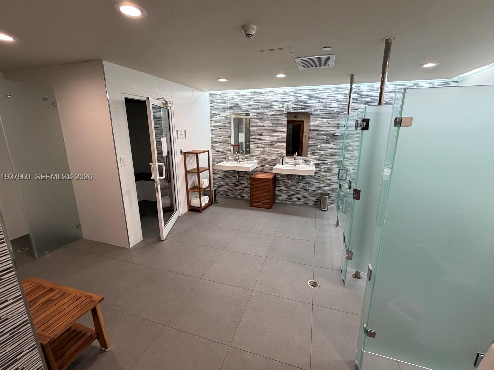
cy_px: 177
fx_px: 214
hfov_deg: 98.1
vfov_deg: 81.7
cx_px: 254
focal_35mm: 15
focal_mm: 2.22
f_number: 2.2
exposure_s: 1/120
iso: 200
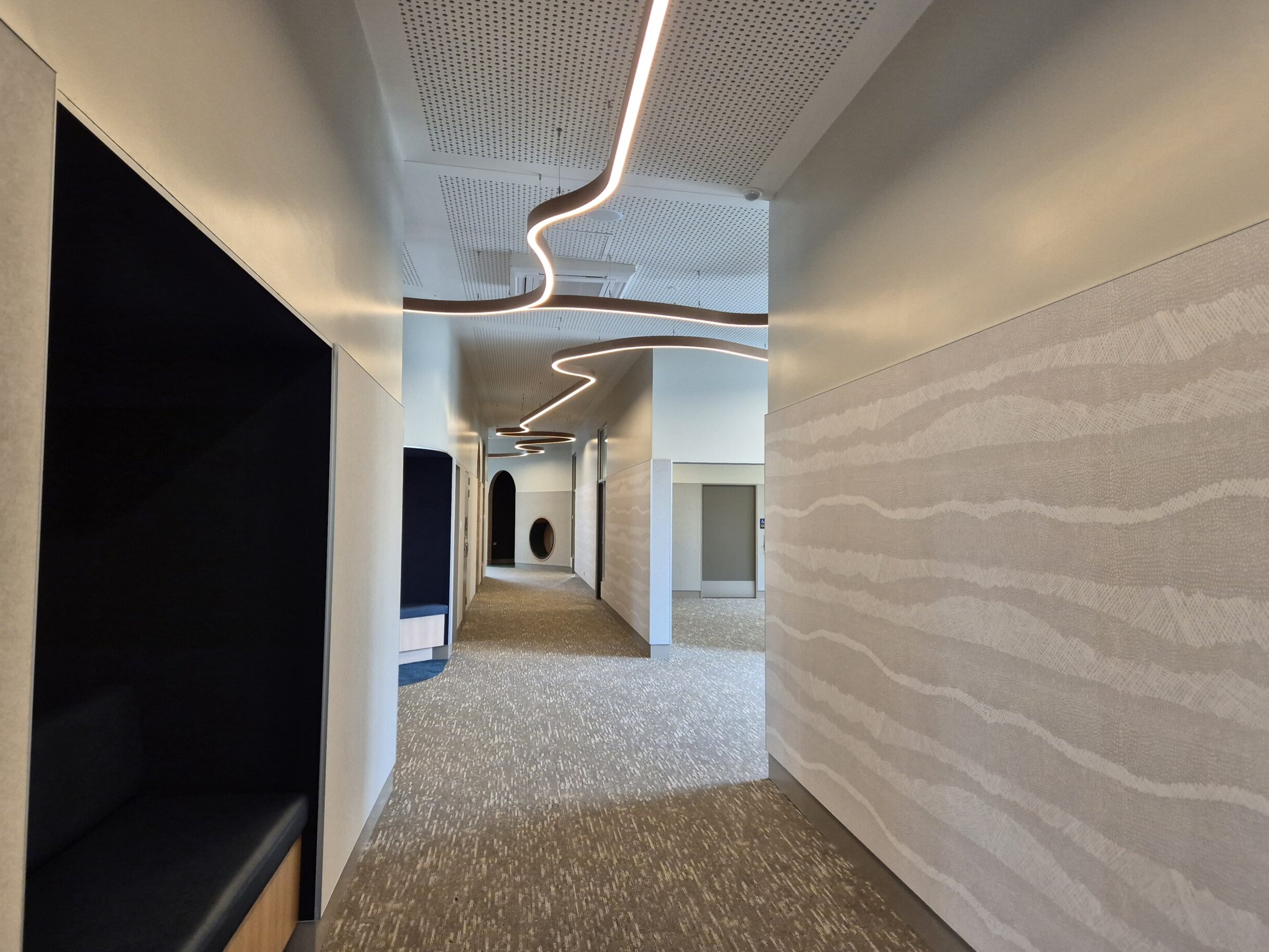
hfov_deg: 71.6
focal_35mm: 24
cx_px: 615
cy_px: 475
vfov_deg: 56.8
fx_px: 880
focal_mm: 5.4
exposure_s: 1/100
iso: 160
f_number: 1.8
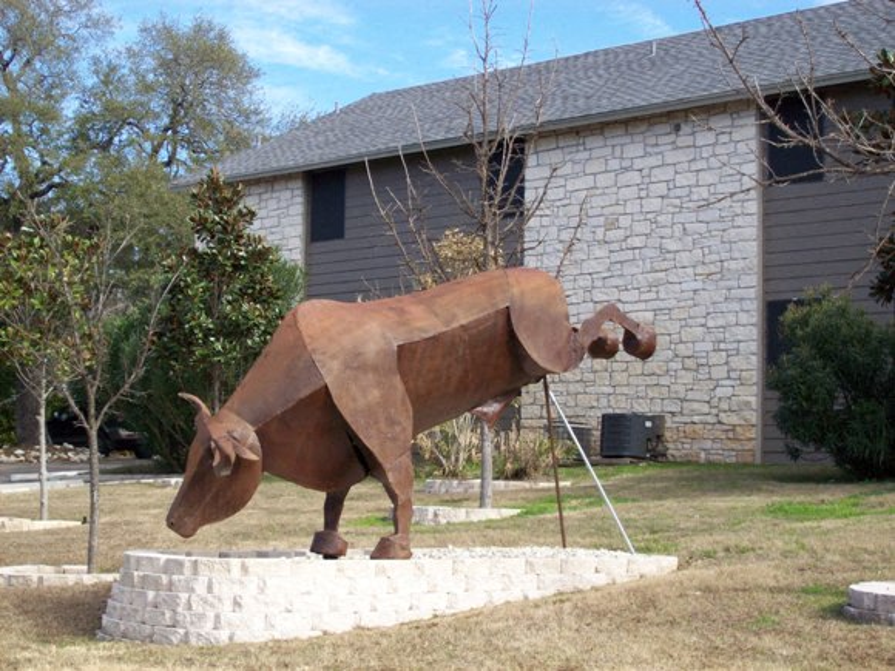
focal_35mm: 70
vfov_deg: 21.0
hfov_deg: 27.8
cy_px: 336
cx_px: 448
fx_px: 1810
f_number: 3.8
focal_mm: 11.6
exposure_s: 1/474
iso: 80
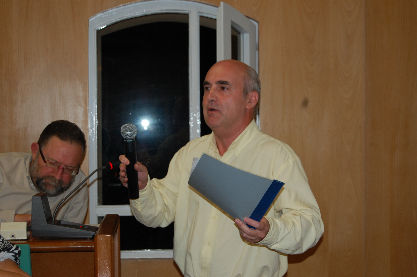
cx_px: 208
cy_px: 138
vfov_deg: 18.1
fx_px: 868
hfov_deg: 27.0
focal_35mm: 75
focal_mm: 50
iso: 400
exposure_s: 1/60
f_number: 5.6
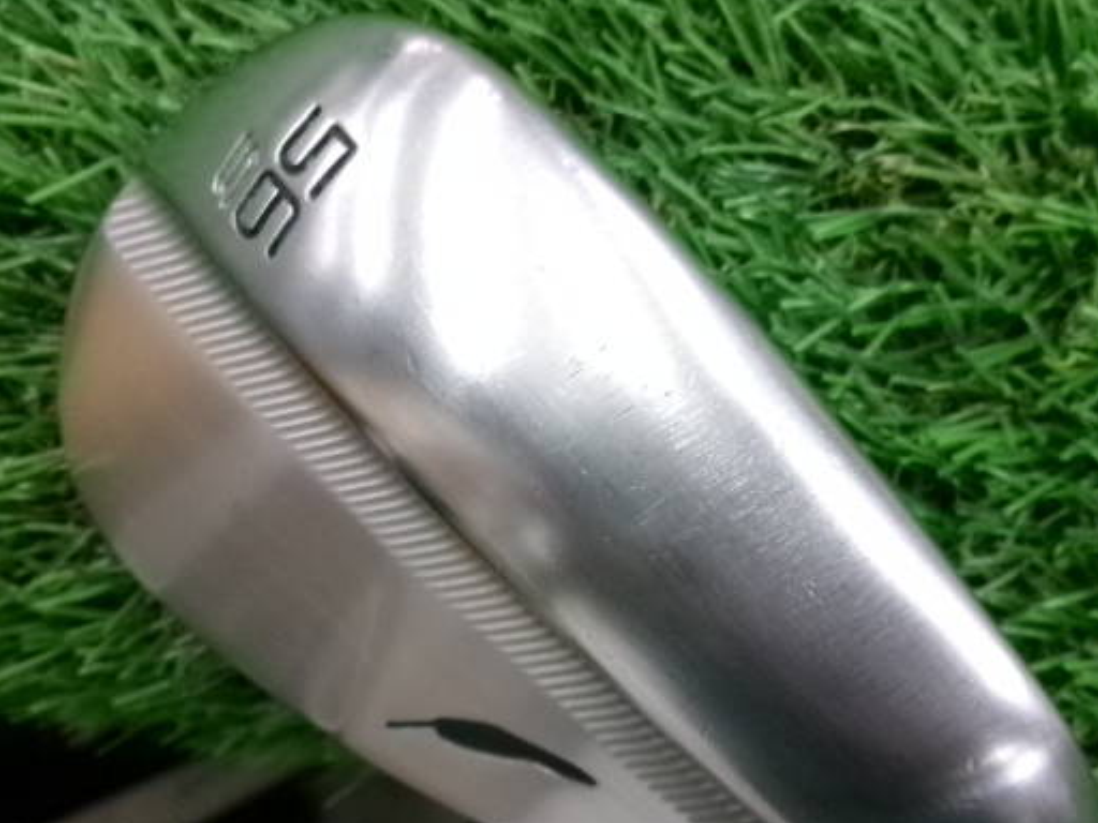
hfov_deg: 52.6
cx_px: 579
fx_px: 1110
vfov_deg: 40.5
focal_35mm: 35
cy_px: 491
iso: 800
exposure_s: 1/56
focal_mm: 5.1
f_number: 3.9
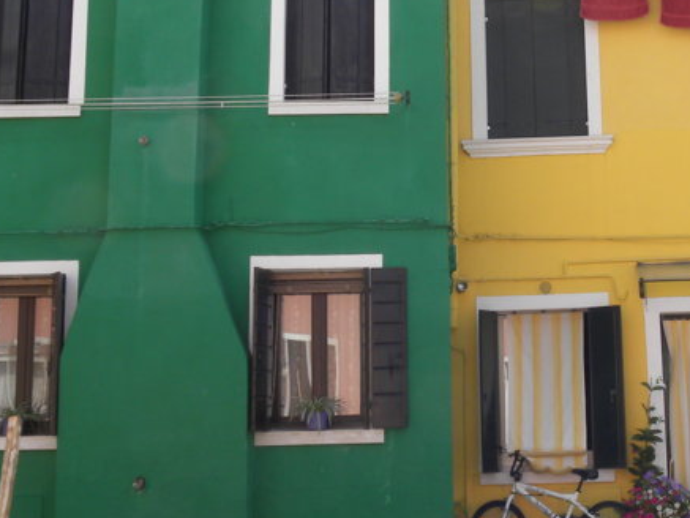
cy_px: 144
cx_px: 537
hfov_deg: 28.0
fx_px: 1356
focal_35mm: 68
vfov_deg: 21.5
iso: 64
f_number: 4.5
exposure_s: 1/200
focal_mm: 5.2
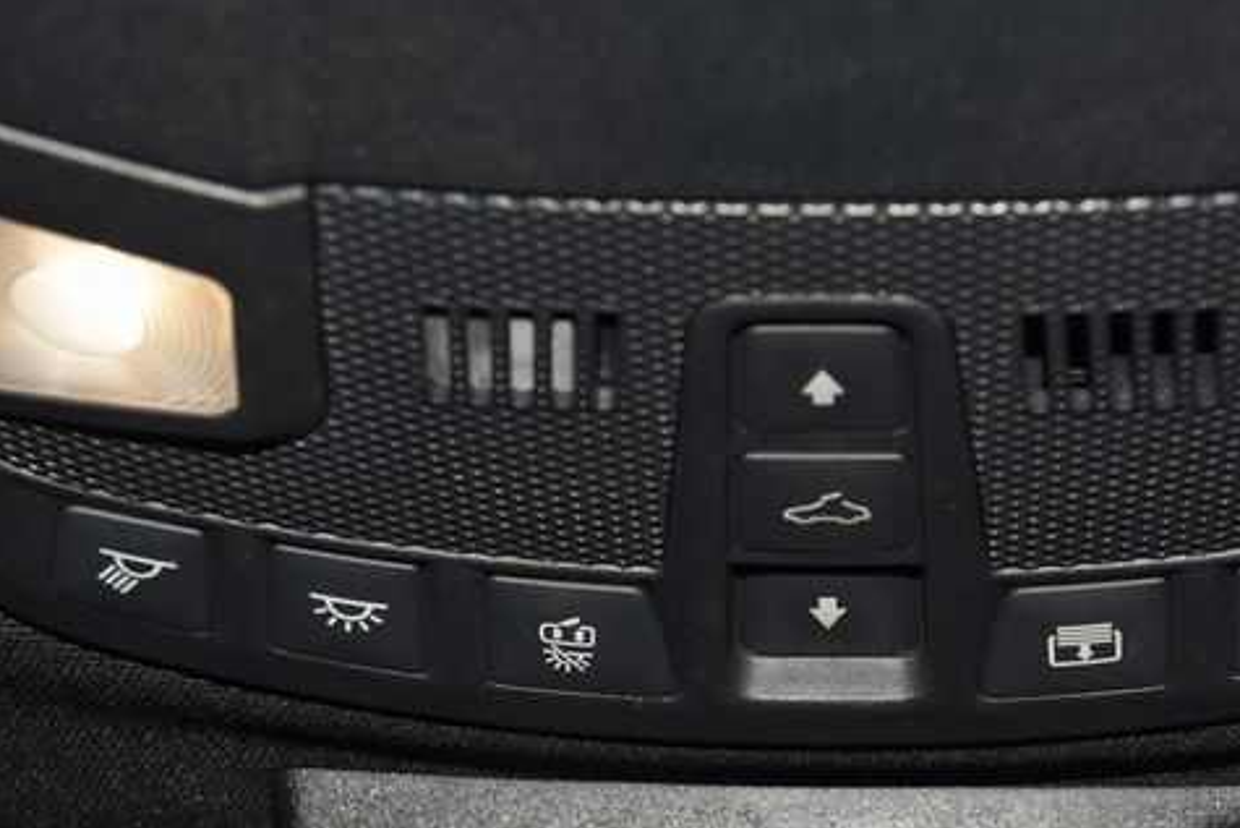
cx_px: 830
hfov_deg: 19.4
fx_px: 3618
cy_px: 532
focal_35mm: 105
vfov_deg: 13.0
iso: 100
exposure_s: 1/60
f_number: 8
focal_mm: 52
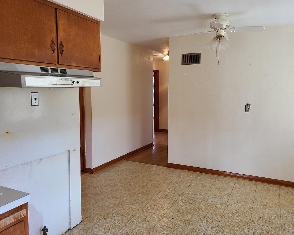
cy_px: 115
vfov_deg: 51.5
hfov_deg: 62.1
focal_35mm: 28
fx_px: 244
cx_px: 159
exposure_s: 1/39
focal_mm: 5.4
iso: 160
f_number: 1.8
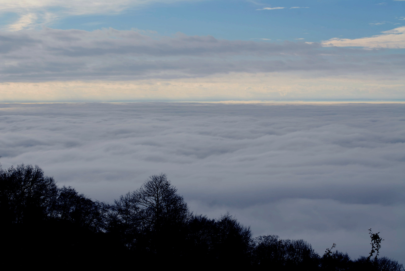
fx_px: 845
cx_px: 202
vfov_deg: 18.2
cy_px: 136
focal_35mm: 75
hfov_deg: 27.0
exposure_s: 1/200
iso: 100
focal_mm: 50
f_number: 10
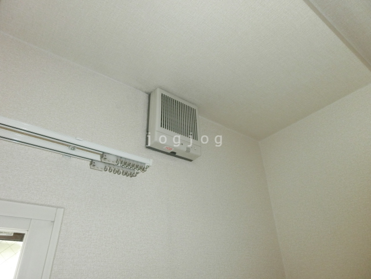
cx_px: 186
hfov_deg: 71.6
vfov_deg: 56.8
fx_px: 257
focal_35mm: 24
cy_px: 140
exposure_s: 1/60
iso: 400
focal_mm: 4.24
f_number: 3
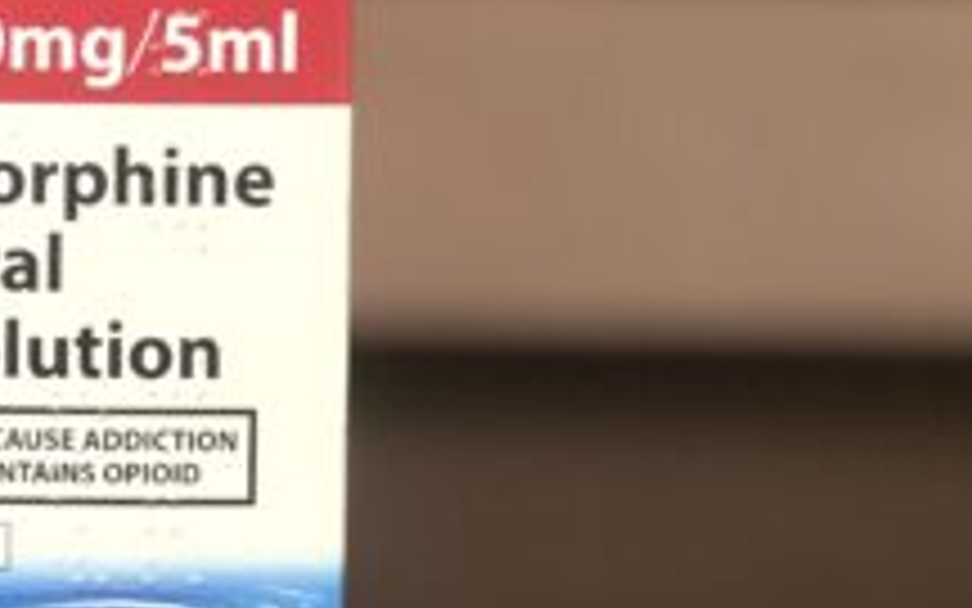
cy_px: -27
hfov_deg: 9.2
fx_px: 6013
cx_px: 153
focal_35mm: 227
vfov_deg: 5.8
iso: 320
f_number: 2.8
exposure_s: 1/25
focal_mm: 9
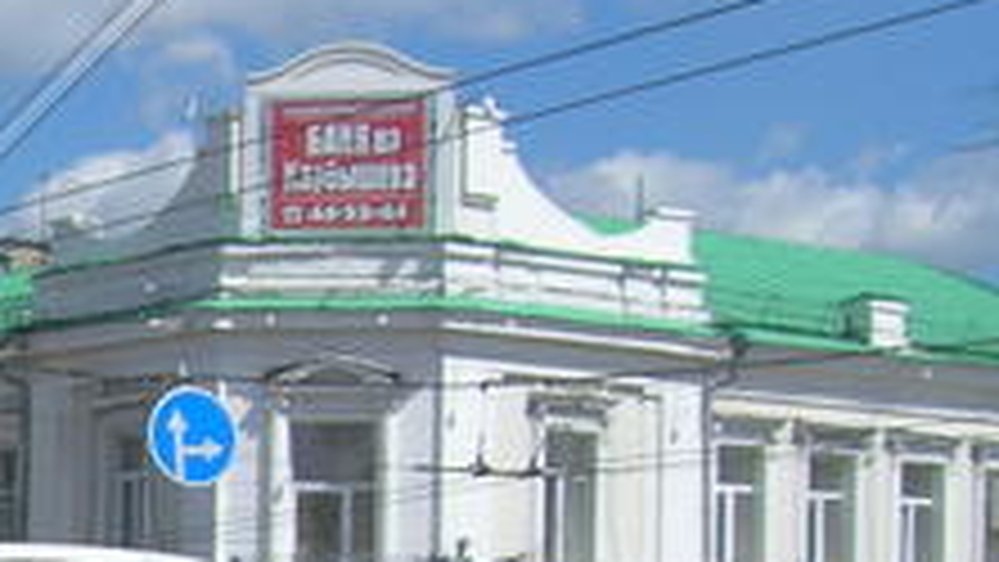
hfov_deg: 15.2
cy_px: 706
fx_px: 3418
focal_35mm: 129
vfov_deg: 9.3
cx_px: -567
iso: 50
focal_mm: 5.7
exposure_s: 1/600
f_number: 4.9
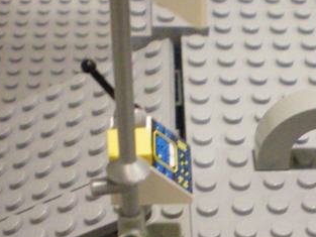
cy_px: 177
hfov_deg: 19.4
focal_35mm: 97
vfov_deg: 15.2
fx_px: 886
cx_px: 340
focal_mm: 6.3
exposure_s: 1/20
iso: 400
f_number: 3.1
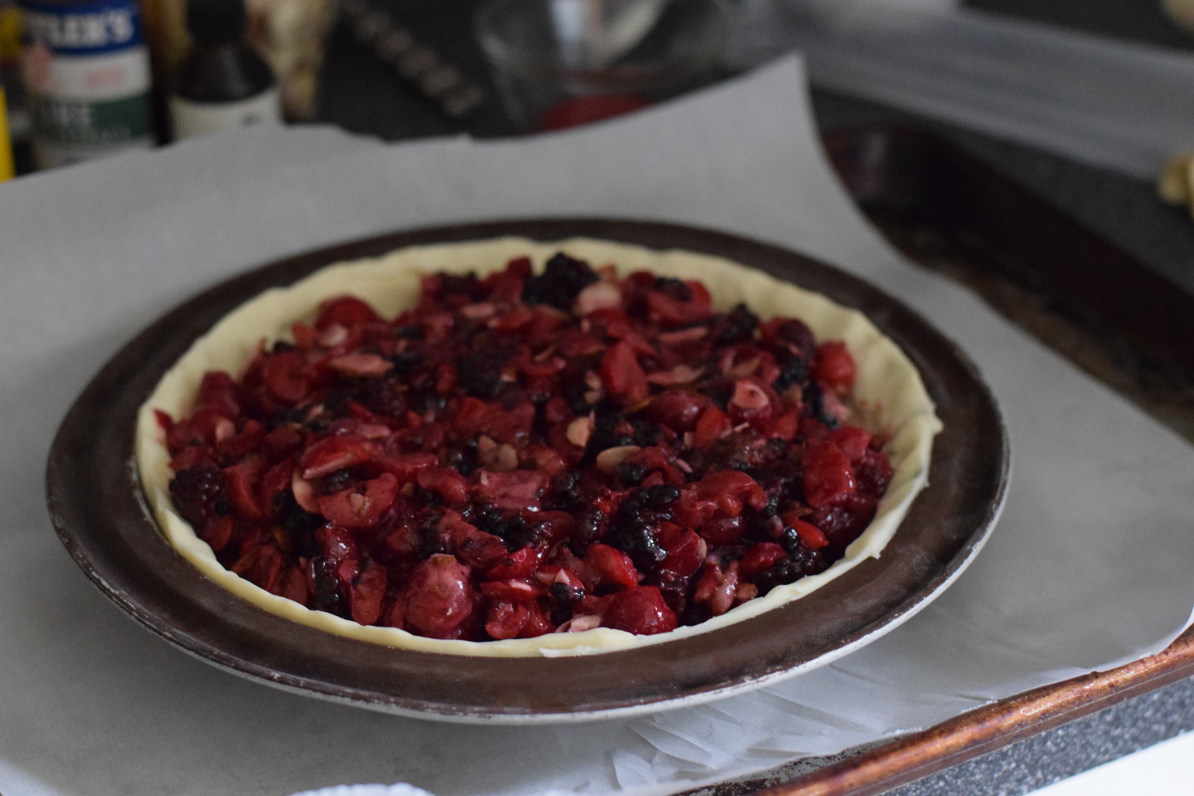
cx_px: 597
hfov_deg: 27.0
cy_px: 398
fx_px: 2487
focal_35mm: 75
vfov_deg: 18.2
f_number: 1.8
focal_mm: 50
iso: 4500
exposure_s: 1/60
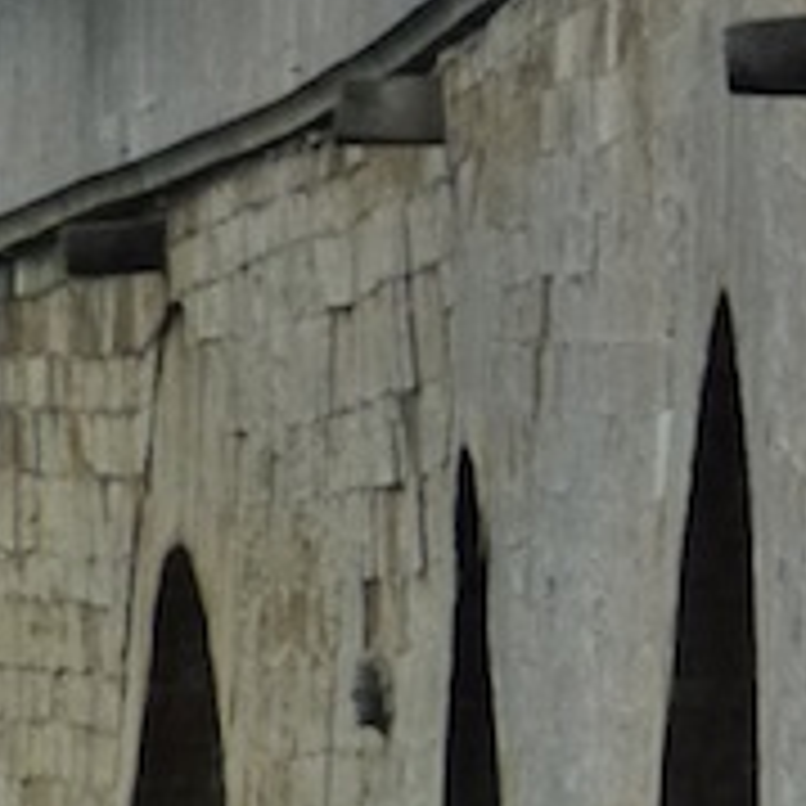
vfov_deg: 1.5
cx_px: 648
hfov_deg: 1.5
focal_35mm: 1155
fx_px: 30426
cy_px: -468
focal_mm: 63.6
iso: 250
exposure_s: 1/250
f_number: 5.9
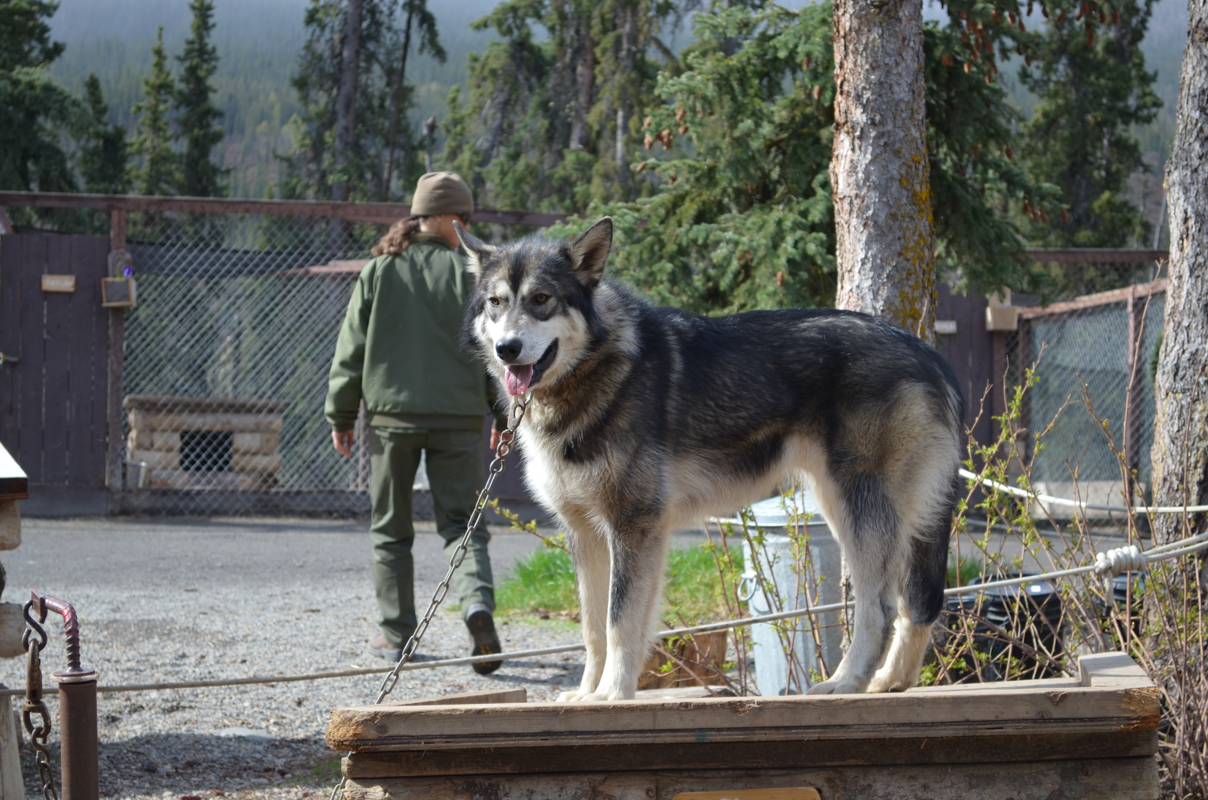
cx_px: 604
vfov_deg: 16.5
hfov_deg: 24.7
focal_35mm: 82
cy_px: 400
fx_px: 2763
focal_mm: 55
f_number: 5.6
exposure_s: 1/400
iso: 200
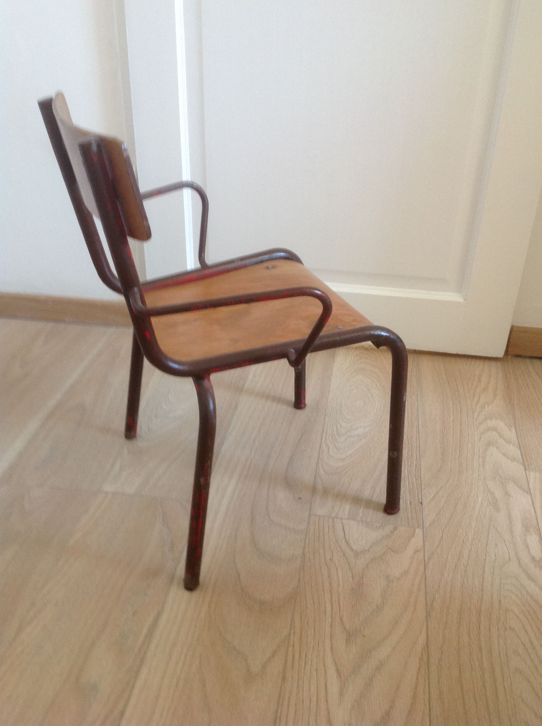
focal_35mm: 35
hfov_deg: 40.6
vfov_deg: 52.7
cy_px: 363
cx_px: 271
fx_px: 733
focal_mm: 4.28
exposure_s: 1/15
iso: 100
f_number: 2.4
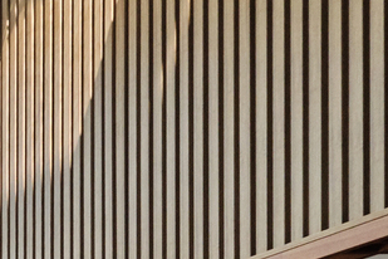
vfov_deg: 12.8
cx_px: -568
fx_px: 1045
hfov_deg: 13.9
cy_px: 461
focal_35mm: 97
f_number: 10
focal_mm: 10
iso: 200
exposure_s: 1/60
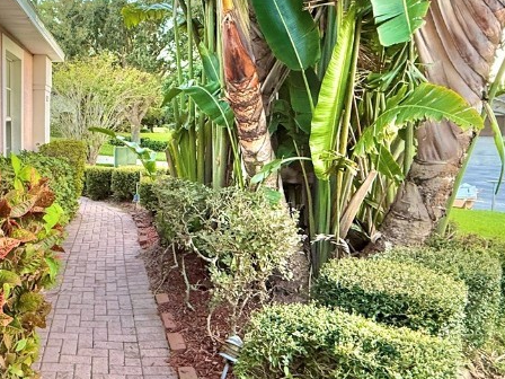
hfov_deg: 53.4
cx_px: 107
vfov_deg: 44.1
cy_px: 168
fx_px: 467
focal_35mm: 32
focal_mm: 2.22
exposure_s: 1/60
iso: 250
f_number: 2.2
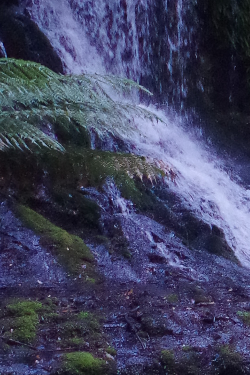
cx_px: 418
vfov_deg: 11.1
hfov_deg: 7.3
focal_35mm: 185
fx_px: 1928
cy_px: 224
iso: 3200
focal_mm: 28.13
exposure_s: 1/60
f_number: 4.5
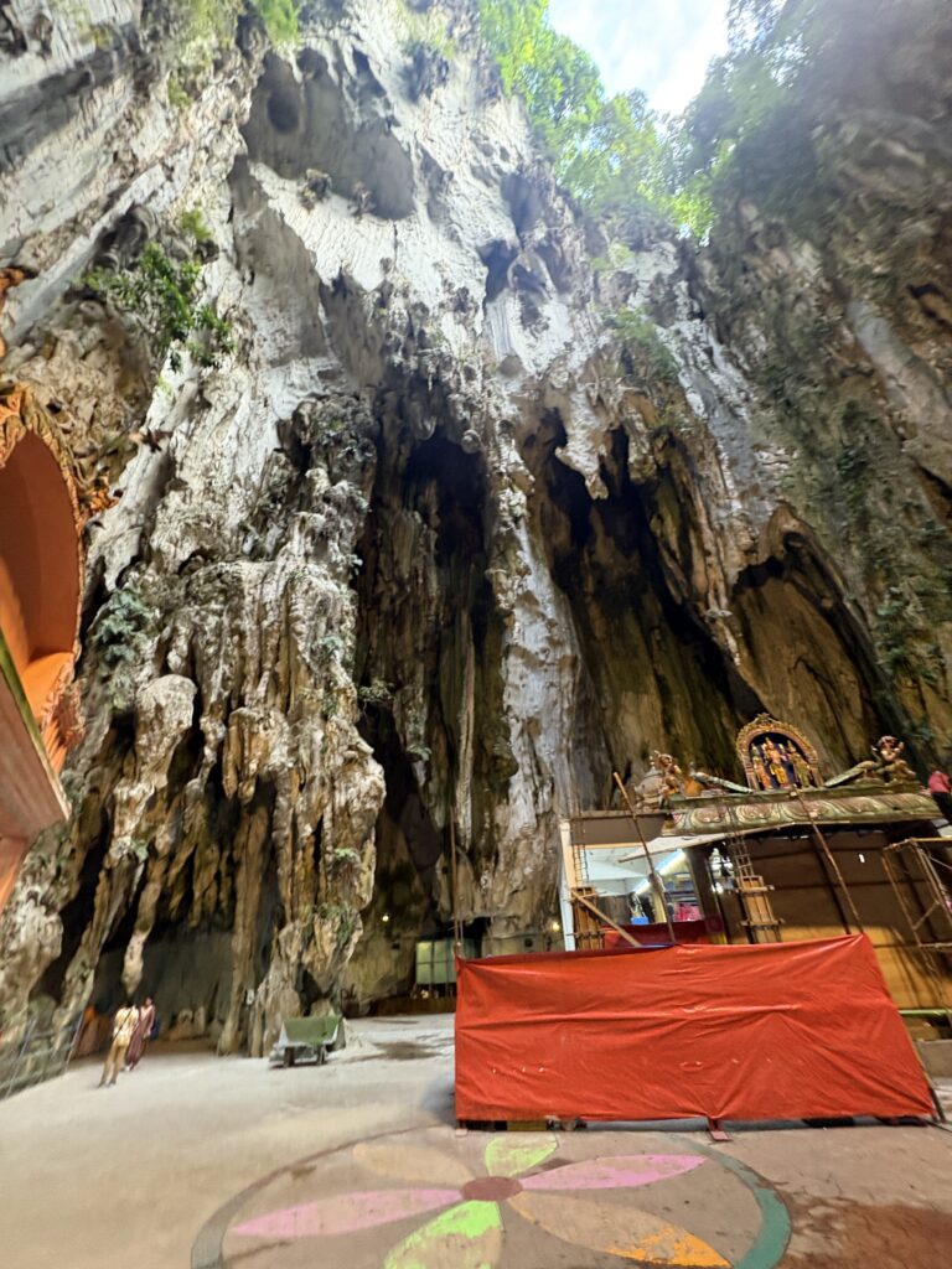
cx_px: 476
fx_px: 513
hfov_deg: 85.7
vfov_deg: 102.1
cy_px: 634
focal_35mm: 14
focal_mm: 2.22
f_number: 2.2
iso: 320
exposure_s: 1/50
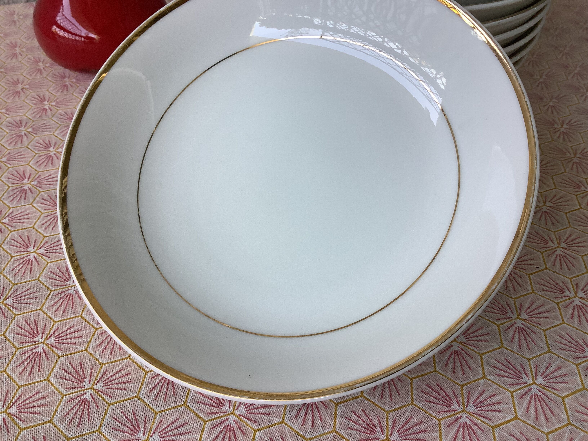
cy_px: 220
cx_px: 294
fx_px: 527
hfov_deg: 58.4
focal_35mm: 31
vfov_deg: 45.4
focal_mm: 3.3
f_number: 2.4
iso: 50
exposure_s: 1/120
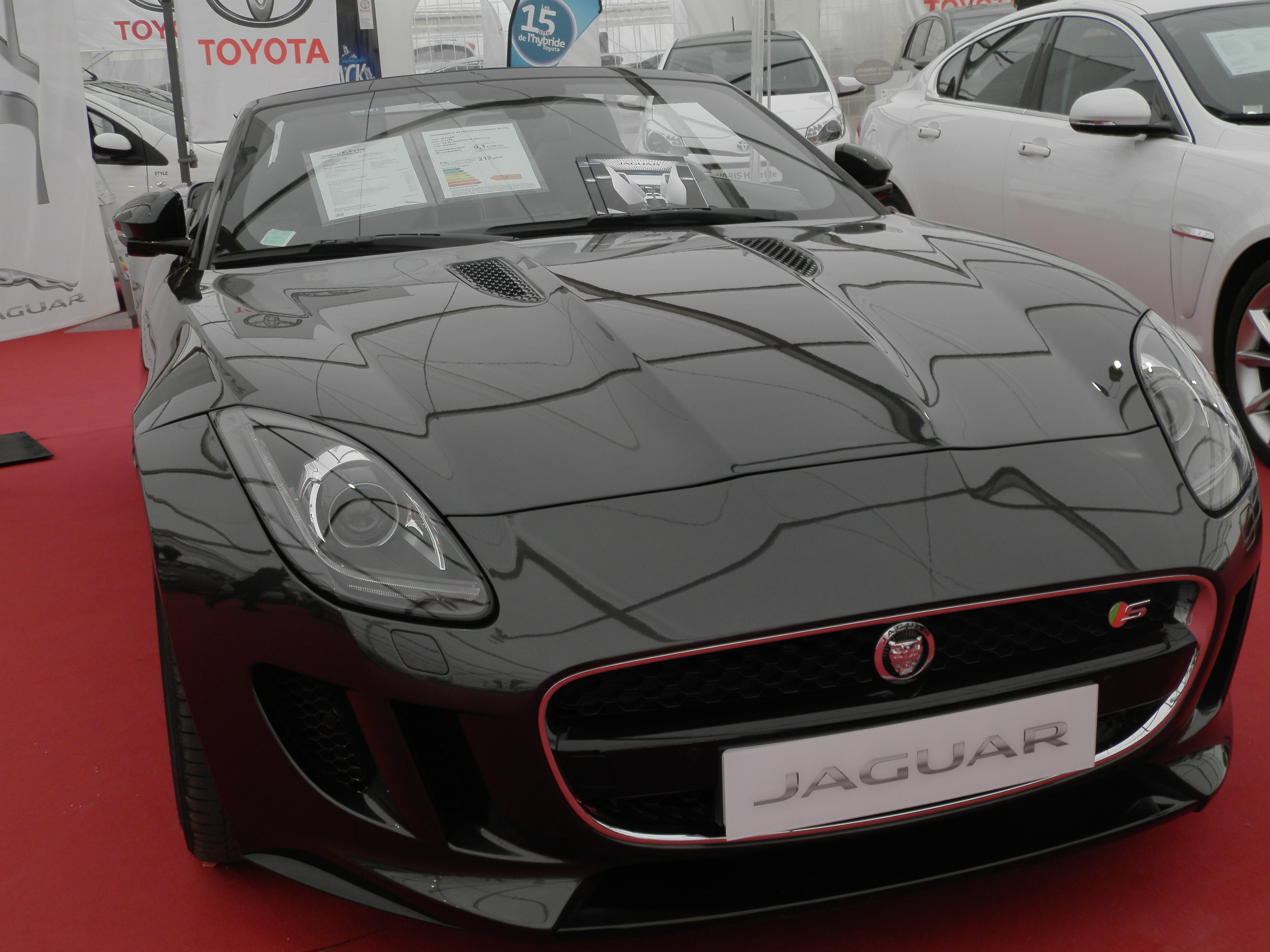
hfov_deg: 46.8
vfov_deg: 36.0
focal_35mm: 40
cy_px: 476
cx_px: 635
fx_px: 1468
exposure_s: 1/125
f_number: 3.5
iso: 80
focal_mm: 7.2
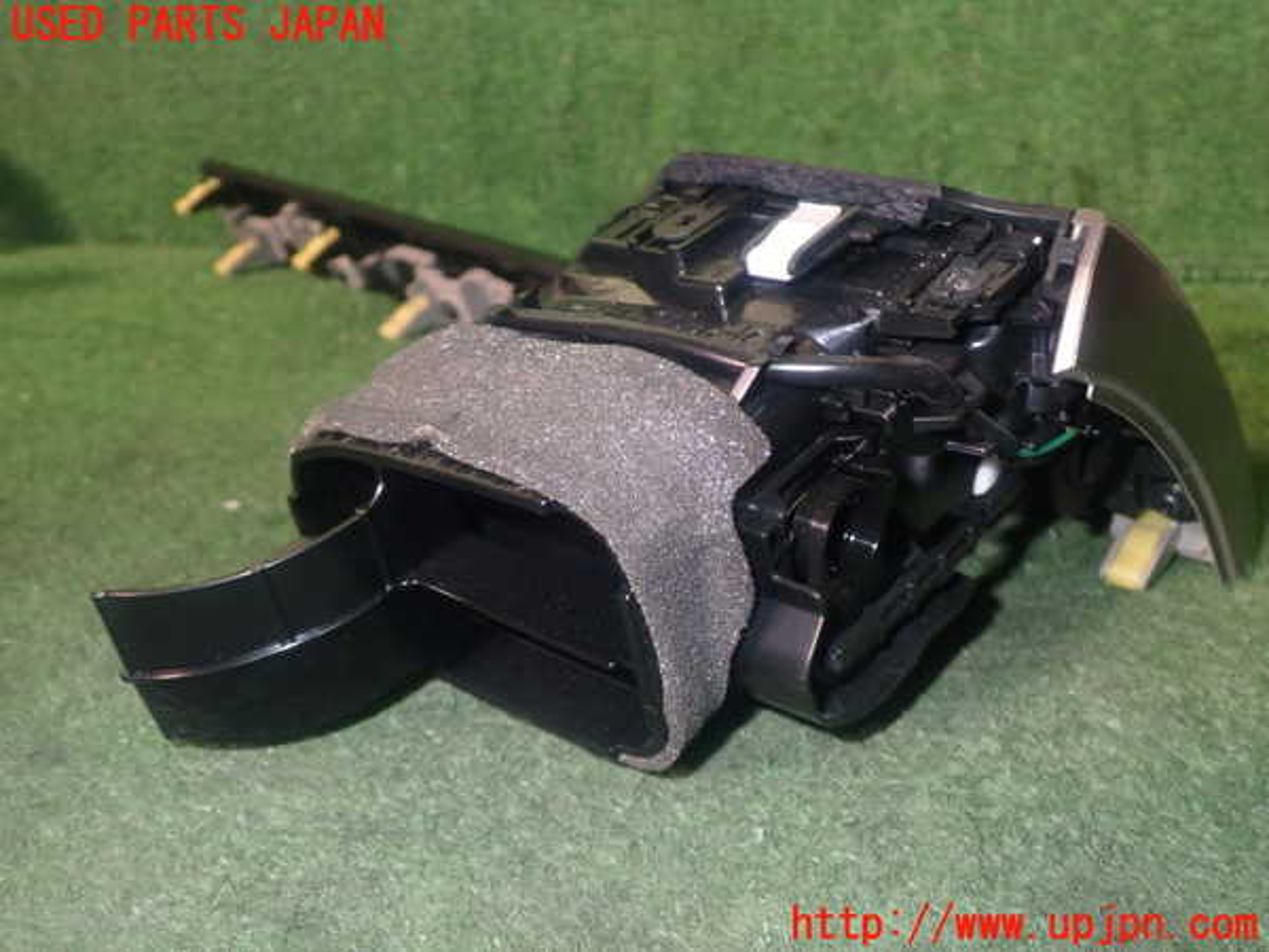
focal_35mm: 36
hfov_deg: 51.4
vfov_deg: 39.7
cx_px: 634
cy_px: 476
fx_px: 1320
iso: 400
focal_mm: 6.37
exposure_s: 1/40
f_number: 7.1
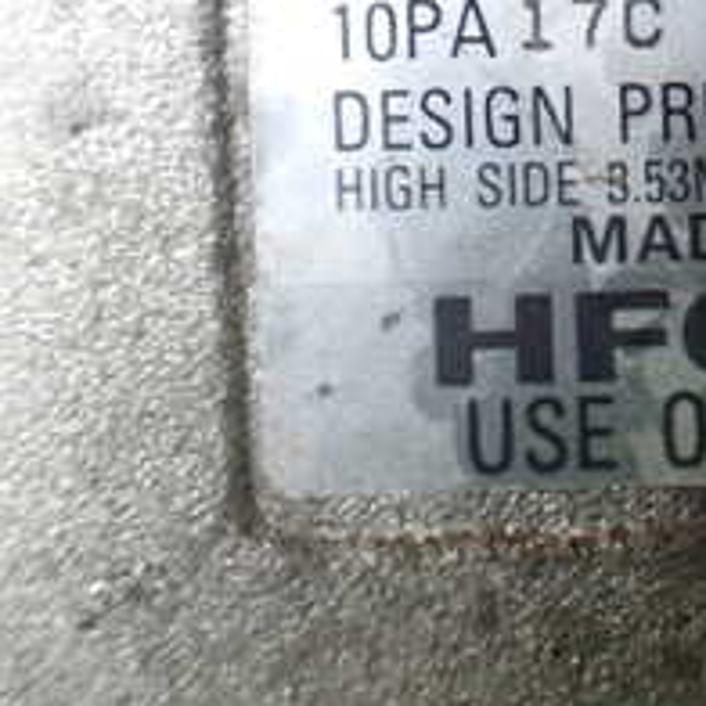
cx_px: 904
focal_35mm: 81
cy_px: -25
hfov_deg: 19.8
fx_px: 1869
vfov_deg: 20.6
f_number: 2.3
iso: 800
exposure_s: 1/80
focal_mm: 5.4
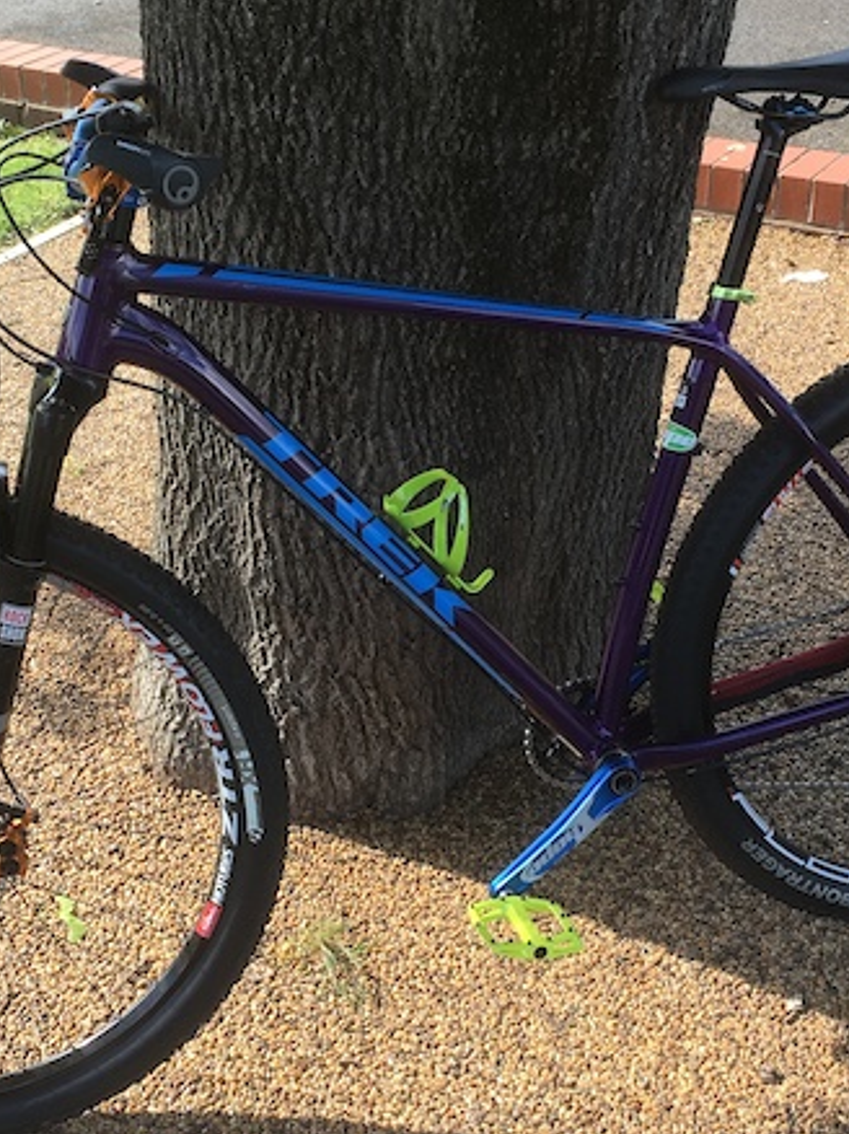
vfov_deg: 36.2
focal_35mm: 53
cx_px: 378
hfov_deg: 27.5
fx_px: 1735
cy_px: 601
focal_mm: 4.15
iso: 25
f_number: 2.2
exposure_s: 1/232
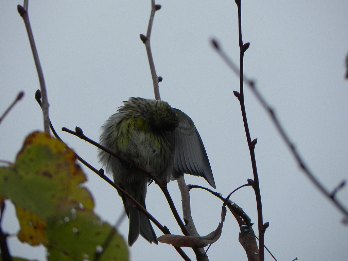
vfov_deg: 2.2
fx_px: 6816
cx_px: 174
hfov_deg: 2.9
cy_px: 130
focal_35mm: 678
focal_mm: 120
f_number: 6.3
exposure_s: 1/458
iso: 160
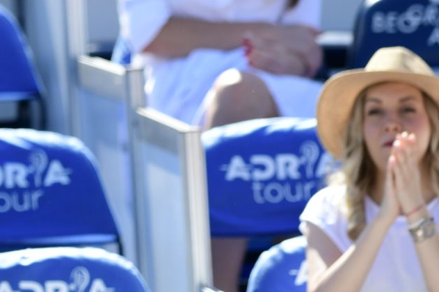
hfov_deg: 2.2
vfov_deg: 1.4
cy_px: 178
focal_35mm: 951
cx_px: -154
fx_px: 11590
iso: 250
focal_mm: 300
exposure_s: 1/1000
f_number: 4
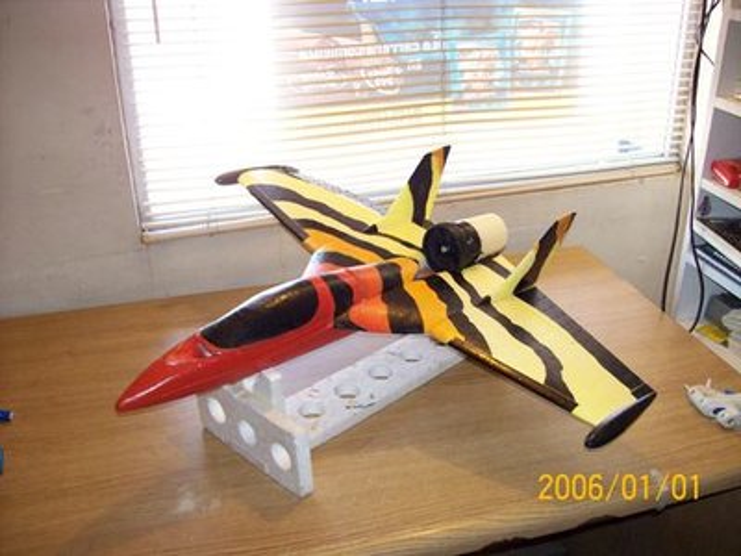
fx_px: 771
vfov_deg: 39.7
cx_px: 370
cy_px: 278
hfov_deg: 51.4
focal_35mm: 36
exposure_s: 1/45.3
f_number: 2.7
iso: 140
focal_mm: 6
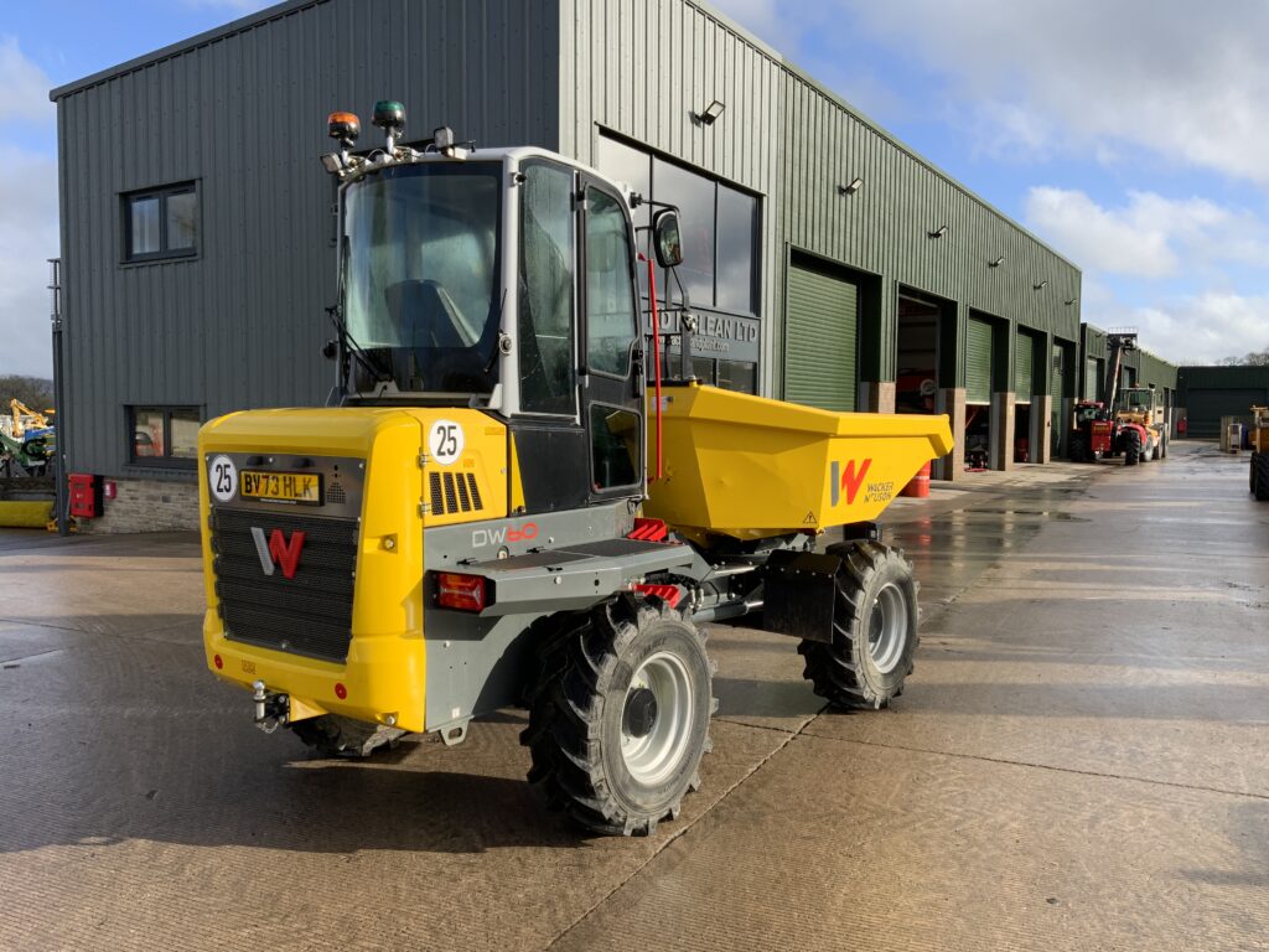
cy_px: 476
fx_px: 1063
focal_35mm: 29
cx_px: 634
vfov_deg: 48.2
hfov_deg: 61.7
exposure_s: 1/1279
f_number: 1.8
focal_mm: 3
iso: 16
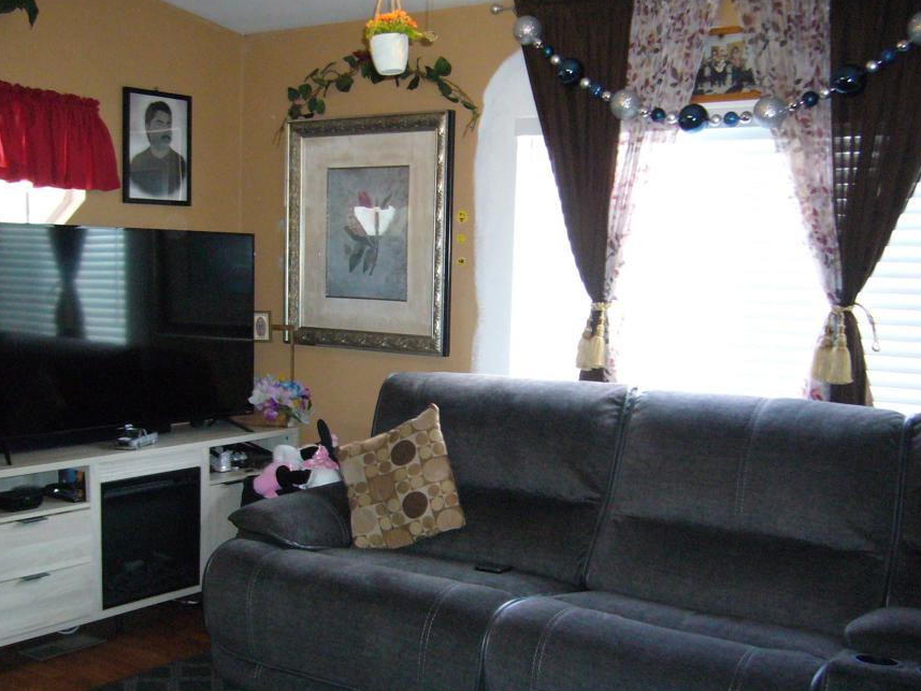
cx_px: 417
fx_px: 1144
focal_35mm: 43
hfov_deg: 43.8
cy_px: 369
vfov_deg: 33.6
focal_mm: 6
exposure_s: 1/30
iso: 320
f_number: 2.9
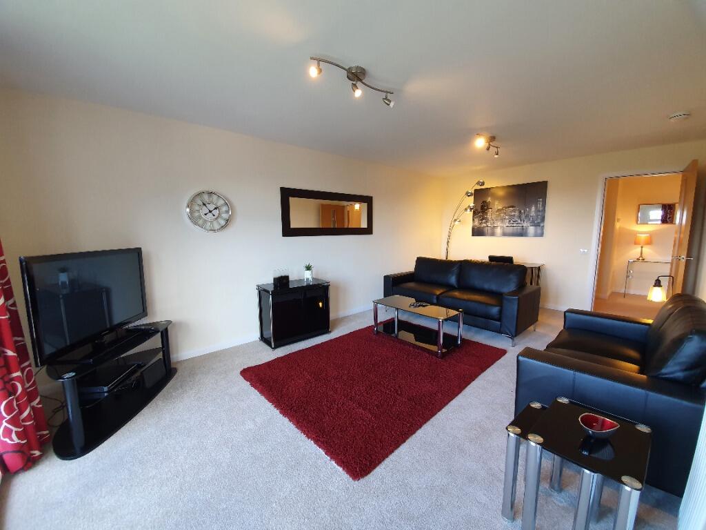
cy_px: 265
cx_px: 353
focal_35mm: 13
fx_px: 265
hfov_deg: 106.2
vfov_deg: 89.9
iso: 125
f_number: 2.2
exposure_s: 1/50
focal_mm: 1.8
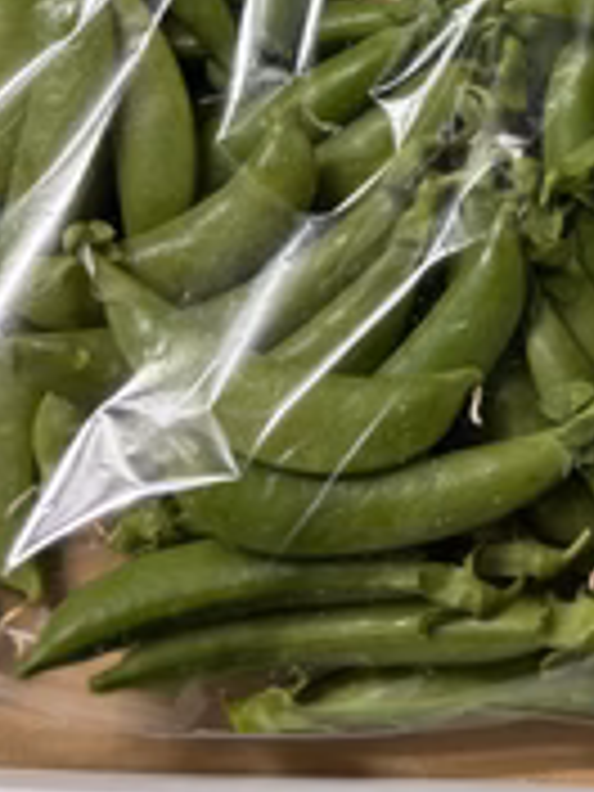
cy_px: -94
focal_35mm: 59
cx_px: 490
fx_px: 1350
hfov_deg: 24.4
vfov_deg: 29.3
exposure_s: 1/60
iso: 100
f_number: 1.6
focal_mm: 5.96
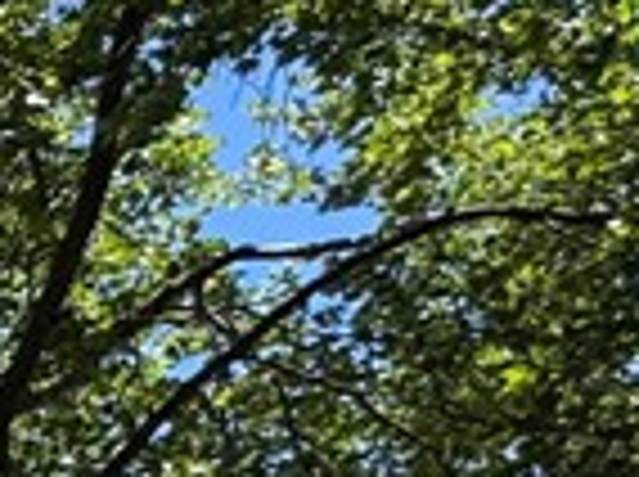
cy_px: 909
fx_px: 1861
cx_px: -1296
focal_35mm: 101
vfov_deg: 13.0
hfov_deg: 11.3
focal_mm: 2.22
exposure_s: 1/443
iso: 40
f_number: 2.2
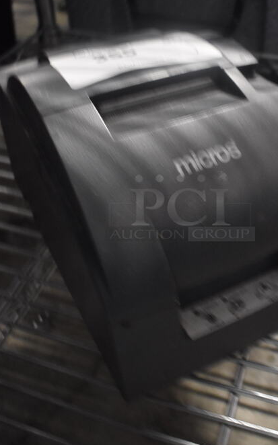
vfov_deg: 51.5
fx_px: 461
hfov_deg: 33.3
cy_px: 206
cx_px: 180
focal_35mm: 38
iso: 3200
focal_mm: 18
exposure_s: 1/30
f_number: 3.5
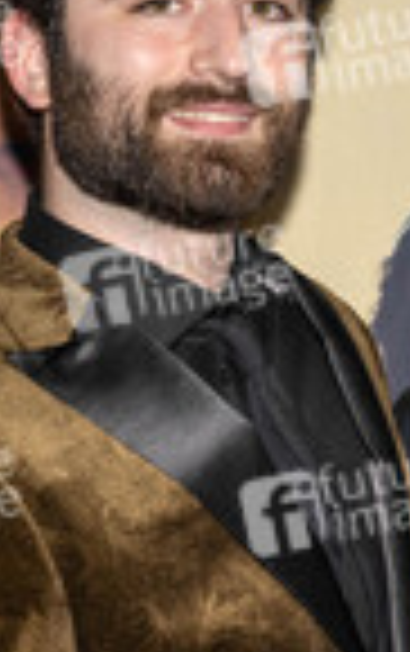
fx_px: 2816
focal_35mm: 158
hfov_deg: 8.1
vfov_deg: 13.2
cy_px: 391
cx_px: 687
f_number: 4.5
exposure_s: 1/200
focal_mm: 50
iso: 800
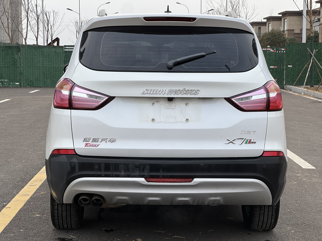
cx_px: 161
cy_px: 120
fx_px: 716
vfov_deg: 19.1
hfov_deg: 25.3
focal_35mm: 77
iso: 20
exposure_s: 1/153
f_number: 2.8
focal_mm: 9
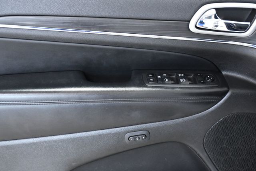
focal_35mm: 67
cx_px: 128
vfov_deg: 20.3
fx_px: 476
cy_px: 86
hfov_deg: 30.1
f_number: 4.5
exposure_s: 1/80
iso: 2500
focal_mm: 45
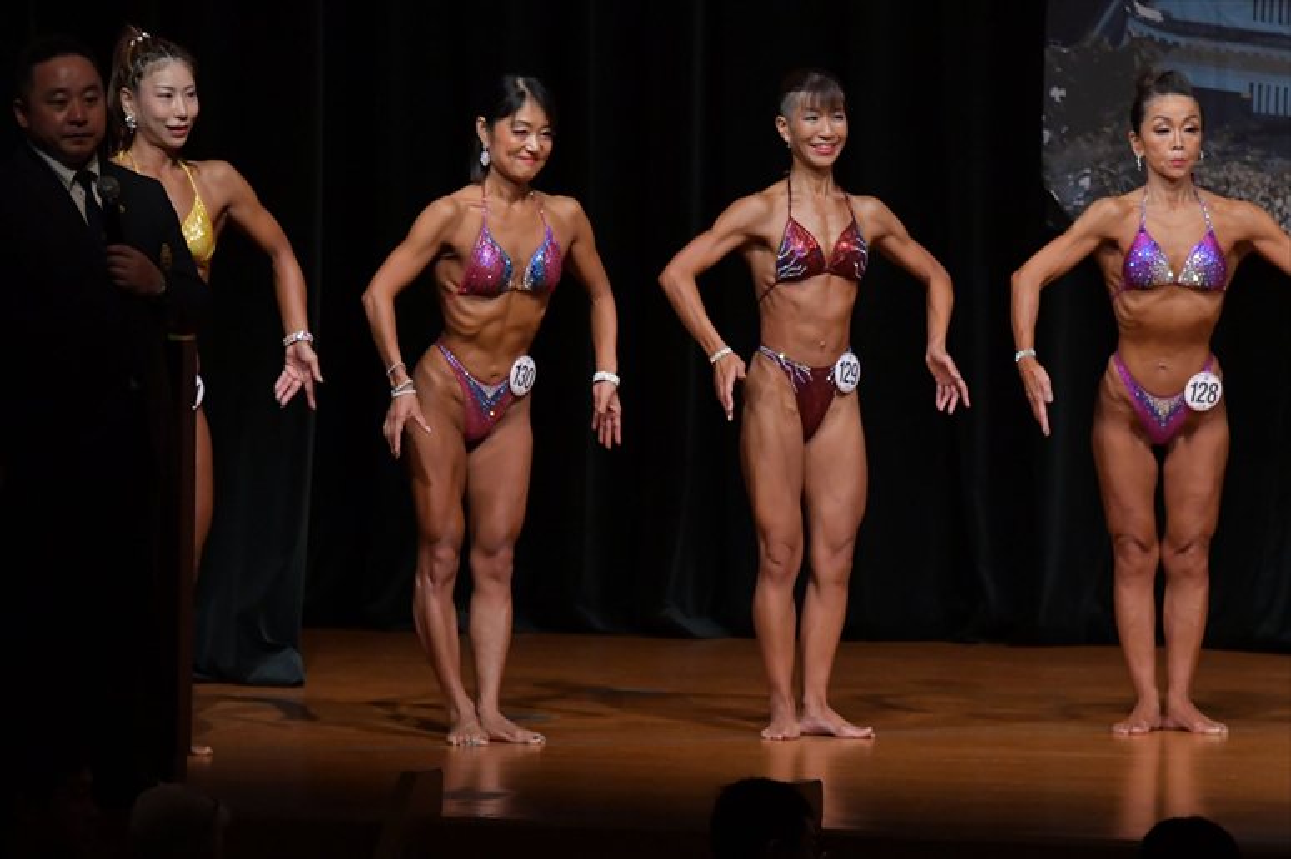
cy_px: 430
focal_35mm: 285
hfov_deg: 7.2
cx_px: 646
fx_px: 10216
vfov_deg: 4.8
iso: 4000
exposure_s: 1/400
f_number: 5.6
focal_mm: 190
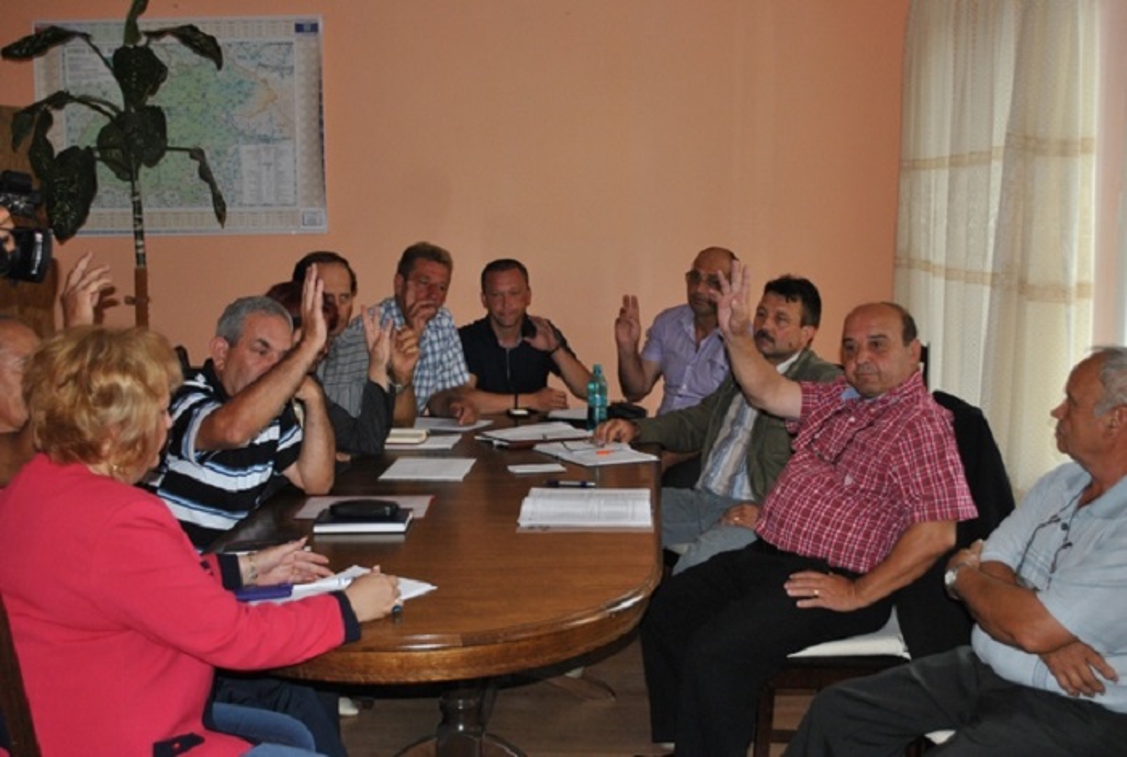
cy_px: 378
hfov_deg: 44.9
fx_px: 1365
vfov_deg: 31.0
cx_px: 564
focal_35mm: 44
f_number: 4.5
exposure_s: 1/50
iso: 400
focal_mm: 29
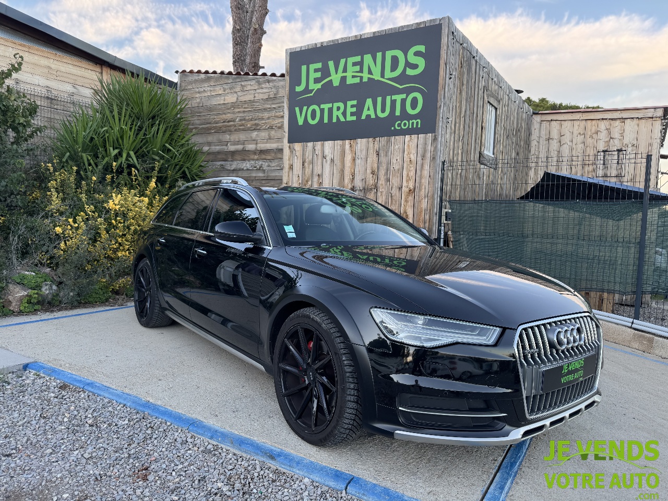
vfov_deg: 56.8
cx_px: 334
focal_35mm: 24
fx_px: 463
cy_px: 250
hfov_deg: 71.6
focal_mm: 6.76
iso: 64
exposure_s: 1/121
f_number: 1.78
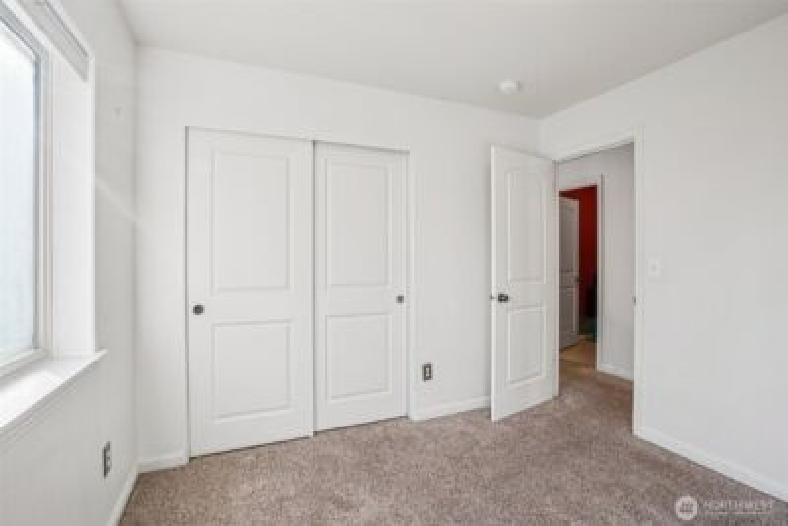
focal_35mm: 17
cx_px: 394
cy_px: 263
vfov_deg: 70.5
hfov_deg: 93.3
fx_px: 372
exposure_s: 1/40
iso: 400
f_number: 8
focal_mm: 17
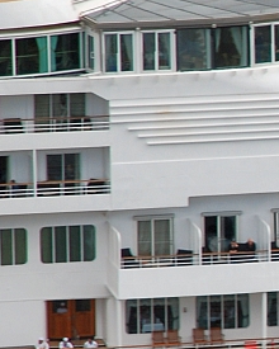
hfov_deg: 2.2
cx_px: 528
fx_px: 7305
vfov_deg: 2.7
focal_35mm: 708
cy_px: 214
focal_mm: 135
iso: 200
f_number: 10
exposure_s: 1/160
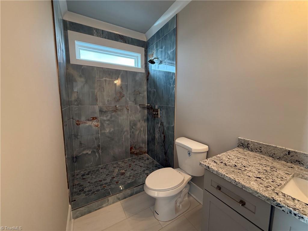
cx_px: 154
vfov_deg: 85.7
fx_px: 125
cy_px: 116
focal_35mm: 14
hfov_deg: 102.1
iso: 320
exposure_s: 1/120
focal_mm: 2.22
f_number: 2.2
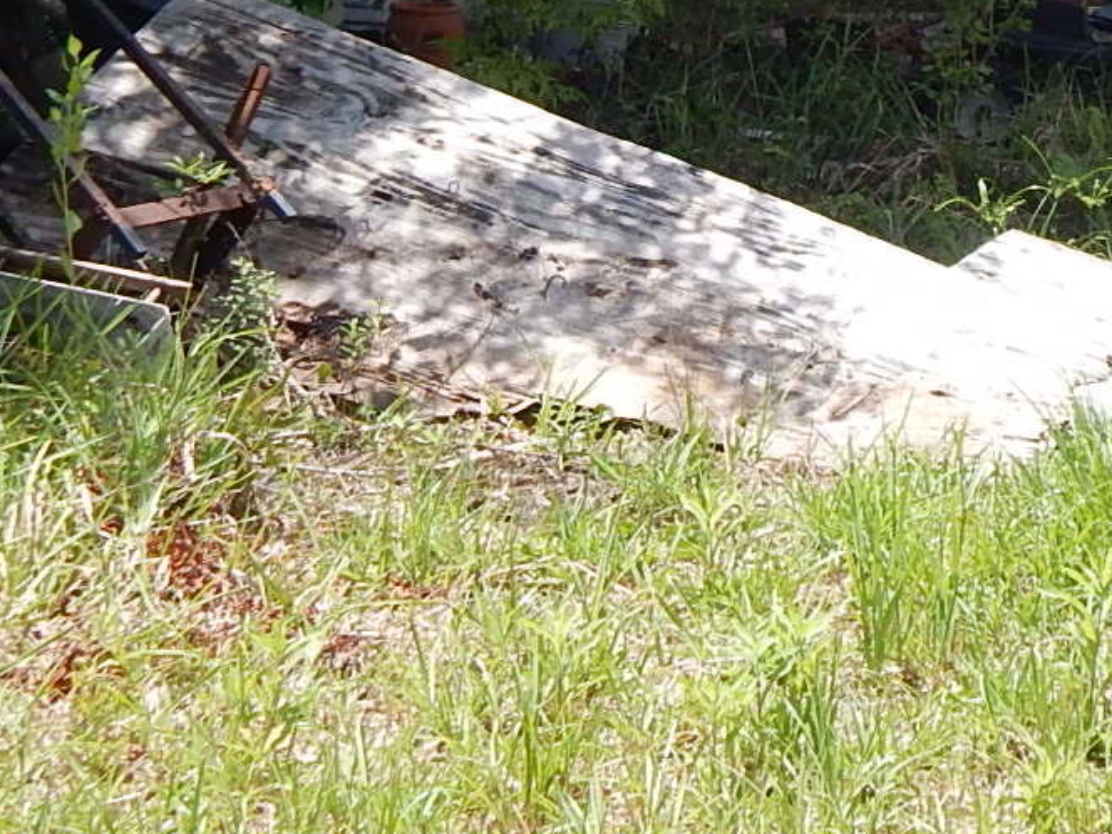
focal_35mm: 106
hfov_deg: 17.7
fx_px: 3405
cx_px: 1315
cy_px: -59
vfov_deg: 13.7
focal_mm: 5.6
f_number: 3.2
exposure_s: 1/640
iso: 125
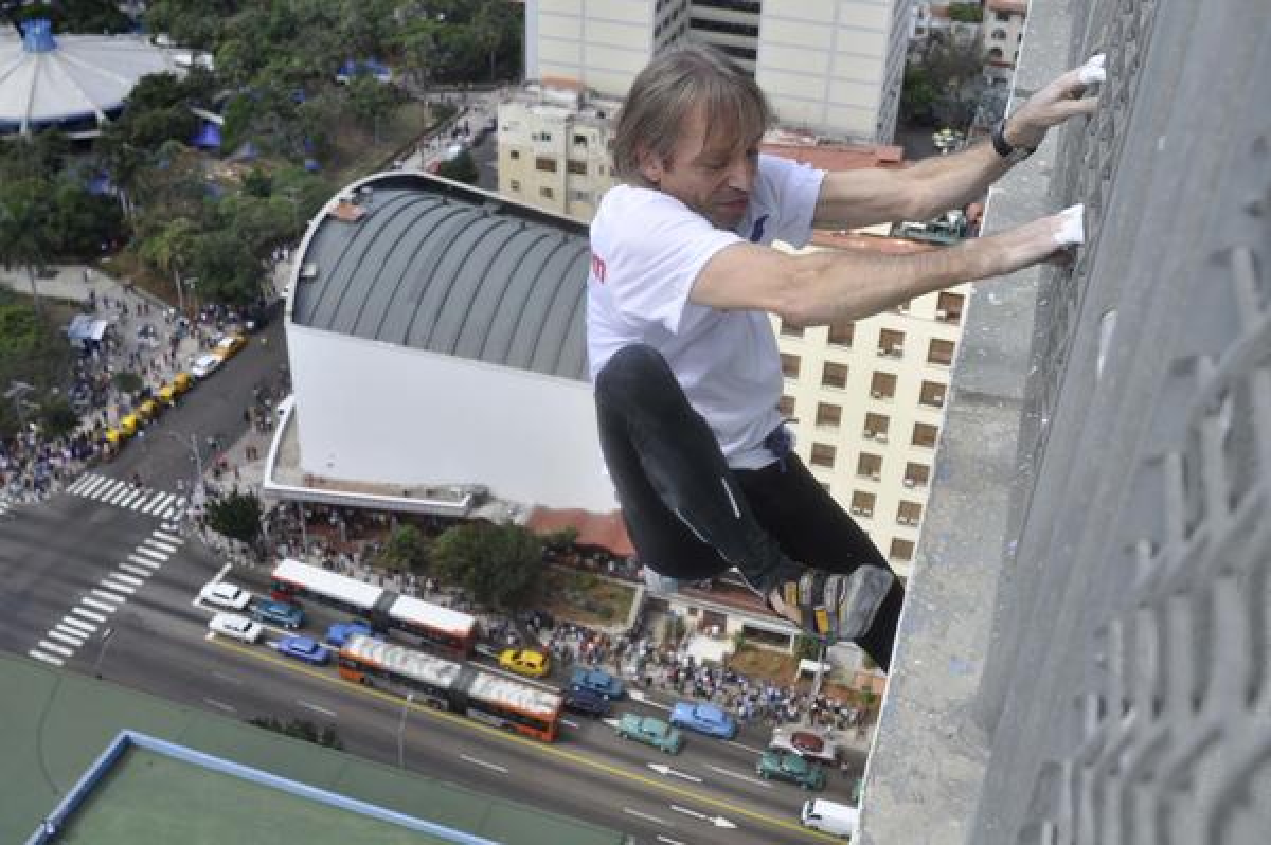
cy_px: 422
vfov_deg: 36.8
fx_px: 1270
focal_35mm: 36
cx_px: 636
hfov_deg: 53.2
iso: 200
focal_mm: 24
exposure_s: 1/1000
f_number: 5.6
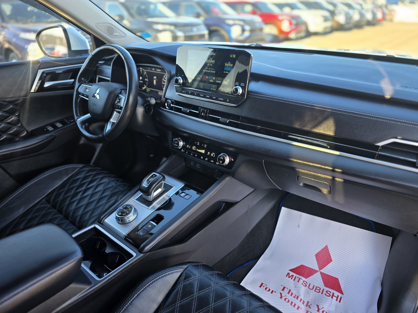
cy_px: 156
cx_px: 209
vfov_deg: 58.9
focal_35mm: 23
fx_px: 278
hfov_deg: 73.9
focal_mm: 6.3
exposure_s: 1/120
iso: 40
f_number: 1.7
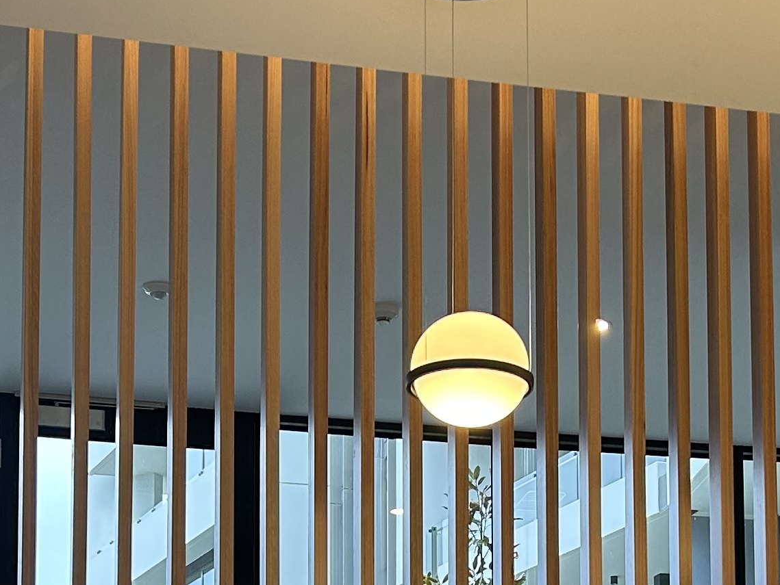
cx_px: 394
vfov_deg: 15.4
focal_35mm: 92
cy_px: 742
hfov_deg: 21.3
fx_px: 2074
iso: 80
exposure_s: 1/128
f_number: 1.5
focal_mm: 5.7
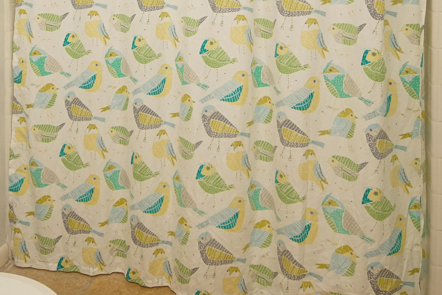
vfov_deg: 30.6
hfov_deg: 47.6
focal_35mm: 40
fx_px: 491
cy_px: -11
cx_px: 146
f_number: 4.5
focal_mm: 12
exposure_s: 1/160
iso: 1600
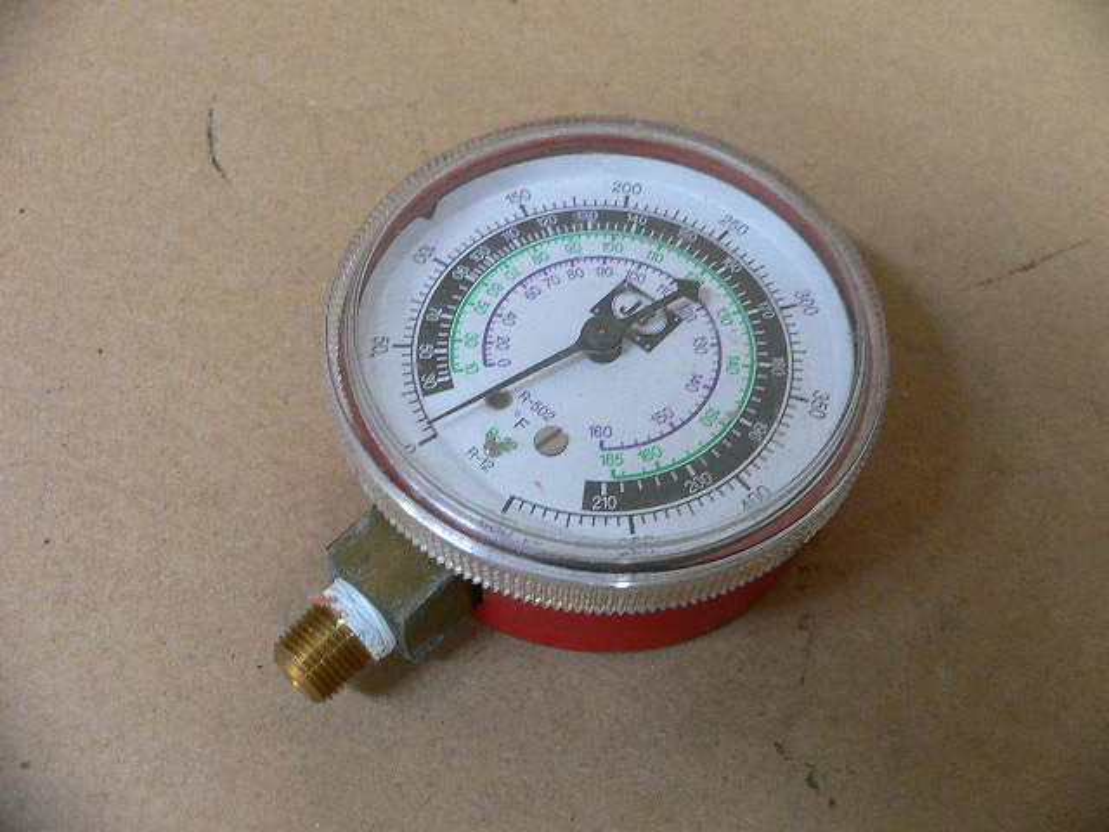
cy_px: 416
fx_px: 1121
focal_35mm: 35
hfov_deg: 52.6
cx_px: 554
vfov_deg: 40.7
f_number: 2.8
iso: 200
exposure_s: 1/20
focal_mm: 4.6
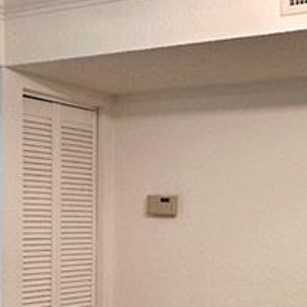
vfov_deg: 24.0
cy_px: 242
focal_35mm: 71
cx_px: 219
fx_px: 712
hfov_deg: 24.1
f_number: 2.2
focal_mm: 2.22
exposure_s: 1/120
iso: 160
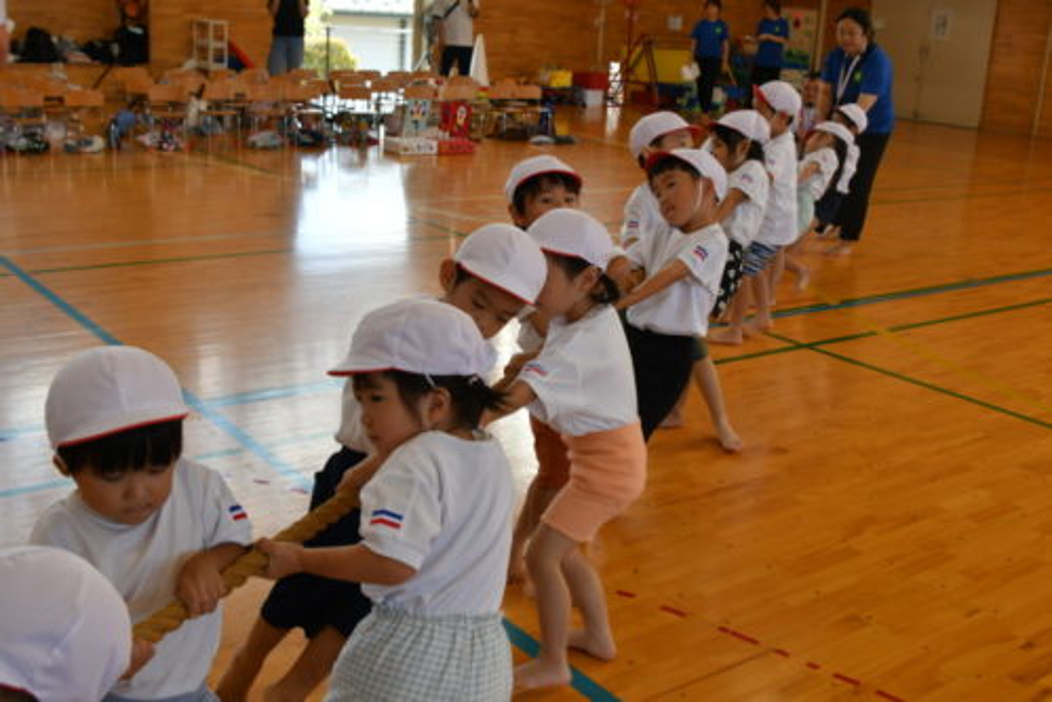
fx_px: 1228
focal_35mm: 42
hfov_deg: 46.4
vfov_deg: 31.9
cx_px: 526
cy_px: 351
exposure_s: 1/250
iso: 500
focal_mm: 21
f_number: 5.6
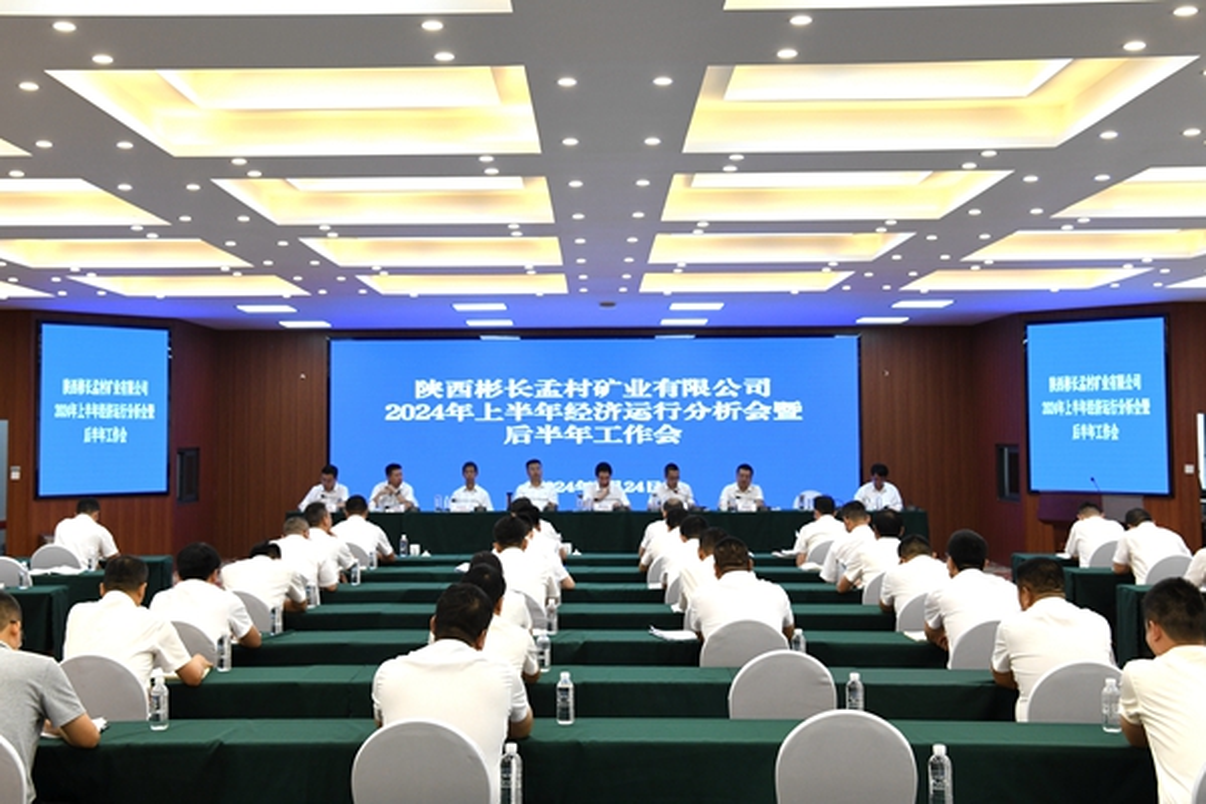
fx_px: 1340
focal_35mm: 40
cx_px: 603
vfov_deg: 33.4
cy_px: 402
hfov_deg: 48.5
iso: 1600
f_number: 6.3
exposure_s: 1/160
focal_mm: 40
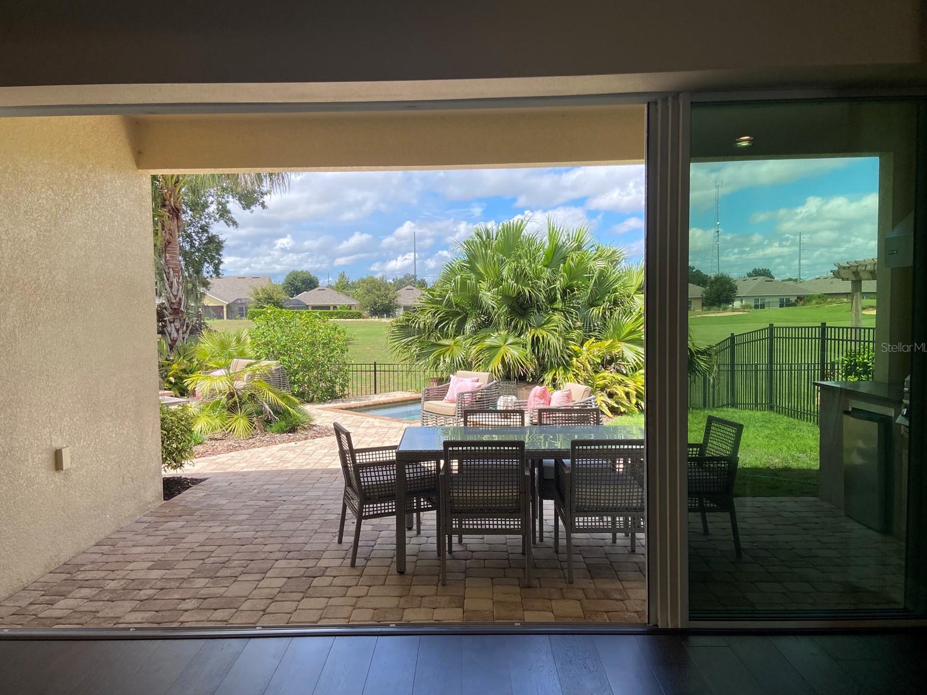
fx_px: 723
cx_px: 457
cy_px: 347
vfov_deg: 51.4
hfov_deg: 65.3
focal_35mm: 27
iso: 32
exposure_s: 1/1124
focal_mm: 4.25
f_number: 1.8
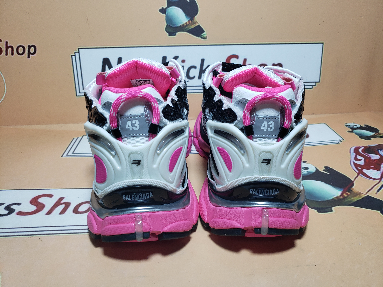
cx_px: 192
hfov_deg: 67.3
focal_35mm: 26
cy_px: 144
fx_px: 288
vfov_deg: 53.1
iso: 50
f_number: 1.5
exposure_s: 1/374
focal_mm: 4.3
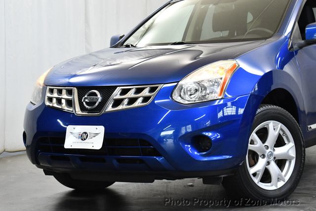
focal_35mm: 96
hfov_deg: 21.2
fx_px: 843
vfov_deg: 14.3
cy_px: 106
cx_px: 158
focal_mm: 48
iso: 2000
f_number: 5.3
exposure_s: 1/125
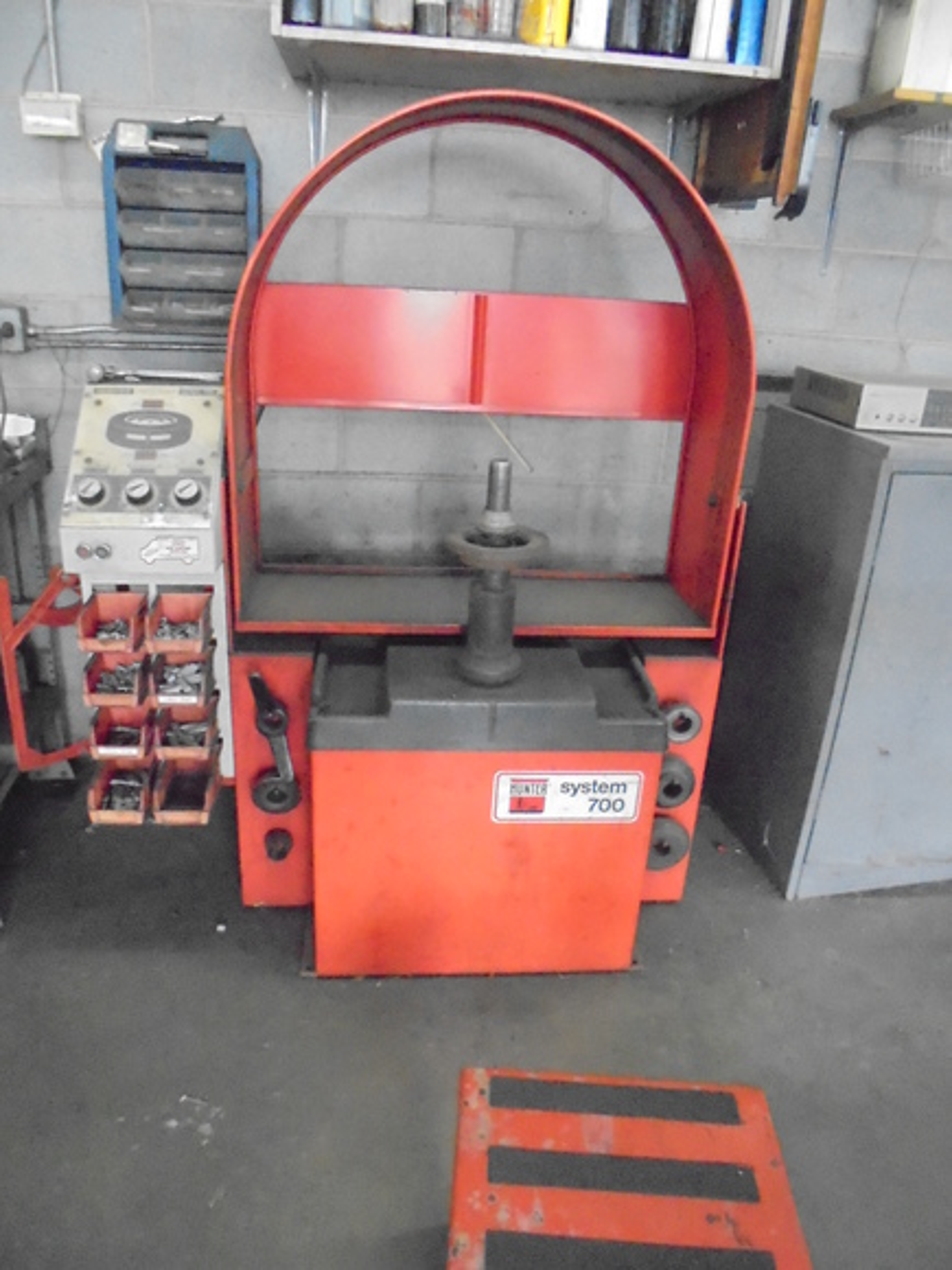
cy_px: 635
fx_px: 953
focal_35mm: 26
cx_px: 476
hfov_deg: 53.1
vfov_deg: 67.3
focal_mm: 4.6
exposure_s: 1/60
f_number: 3.5
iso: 1600
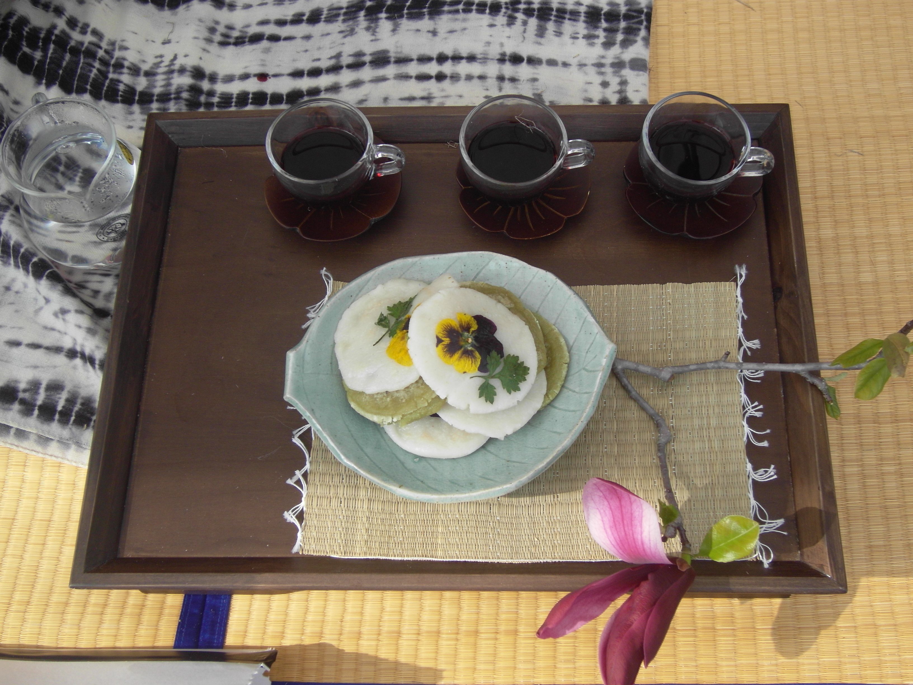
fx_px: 1187
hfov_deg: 42.1
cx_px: 456
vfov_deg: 32.2
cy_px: 342
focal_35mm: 45
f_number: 3.7
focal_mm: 9.6
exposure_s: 1/500
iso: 80
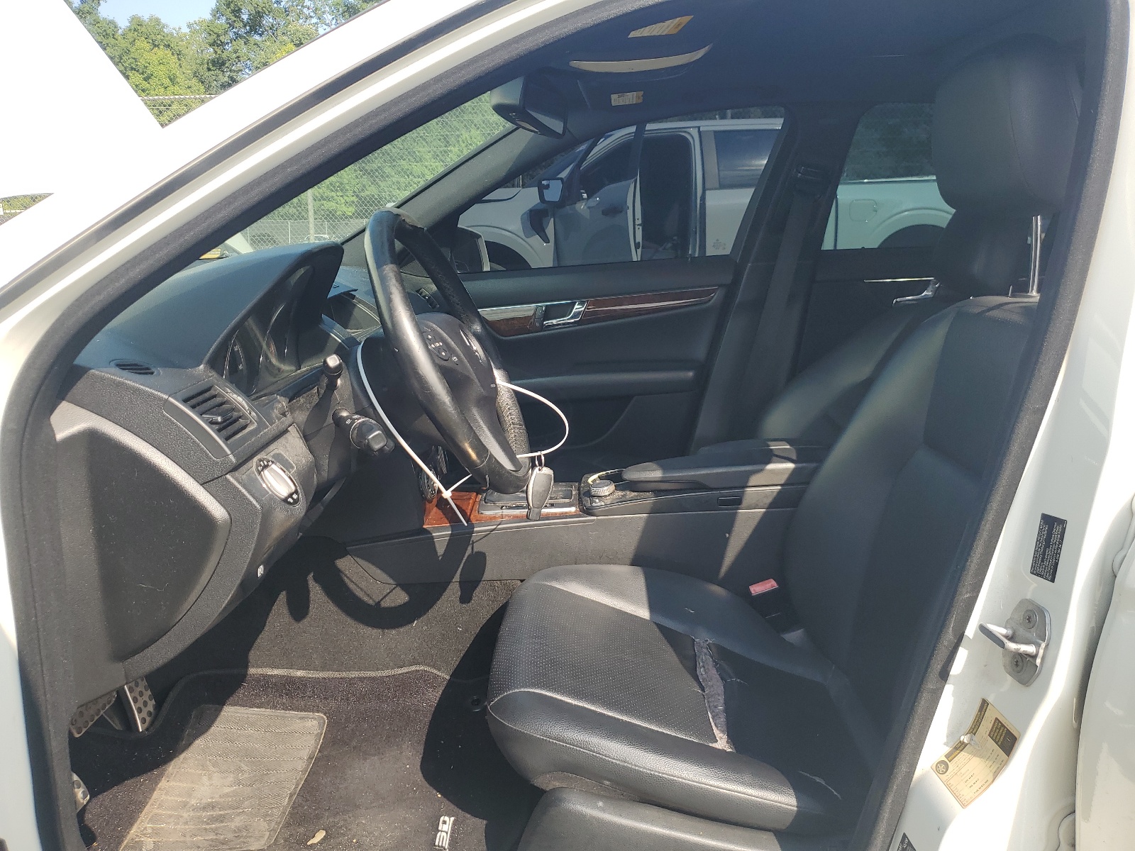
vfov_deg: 53.1
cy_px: 426
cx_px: 568
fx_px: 852
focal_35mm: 26
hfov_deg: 67.3
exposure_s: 1/909
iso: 50
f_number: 1.5
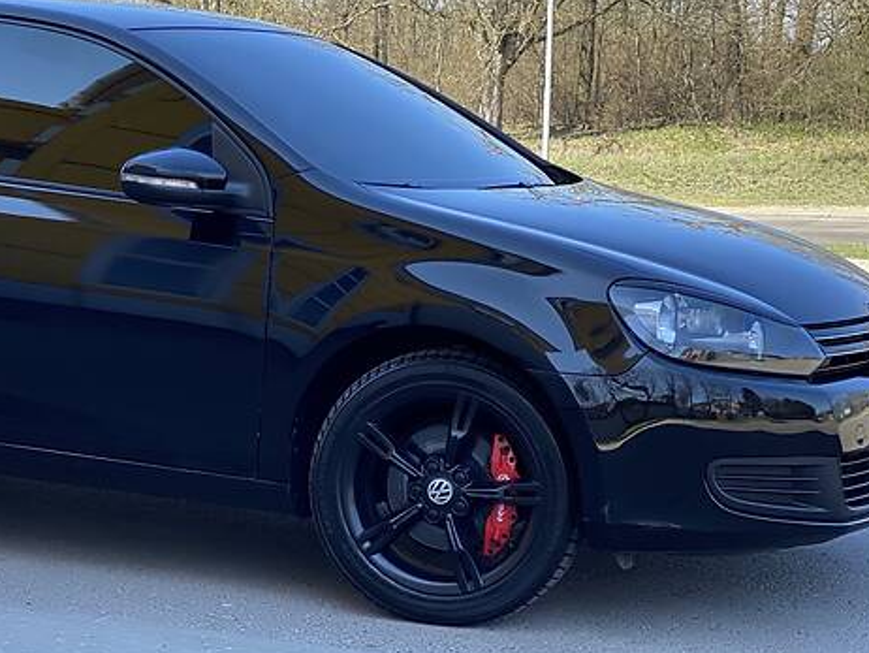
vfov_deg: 16.4
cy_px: 245
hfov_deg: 21.6
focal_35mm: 90
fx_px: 2261
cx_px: 231
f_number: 2
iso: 20
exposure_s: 1/240
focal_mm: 6
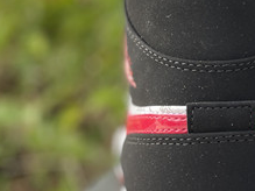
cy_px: 86
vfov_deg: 16.8
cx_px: 381
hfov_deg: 19.5
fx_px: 648
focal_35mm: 88
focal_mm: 4.2
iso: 32
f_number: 1.6
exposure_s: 1/127
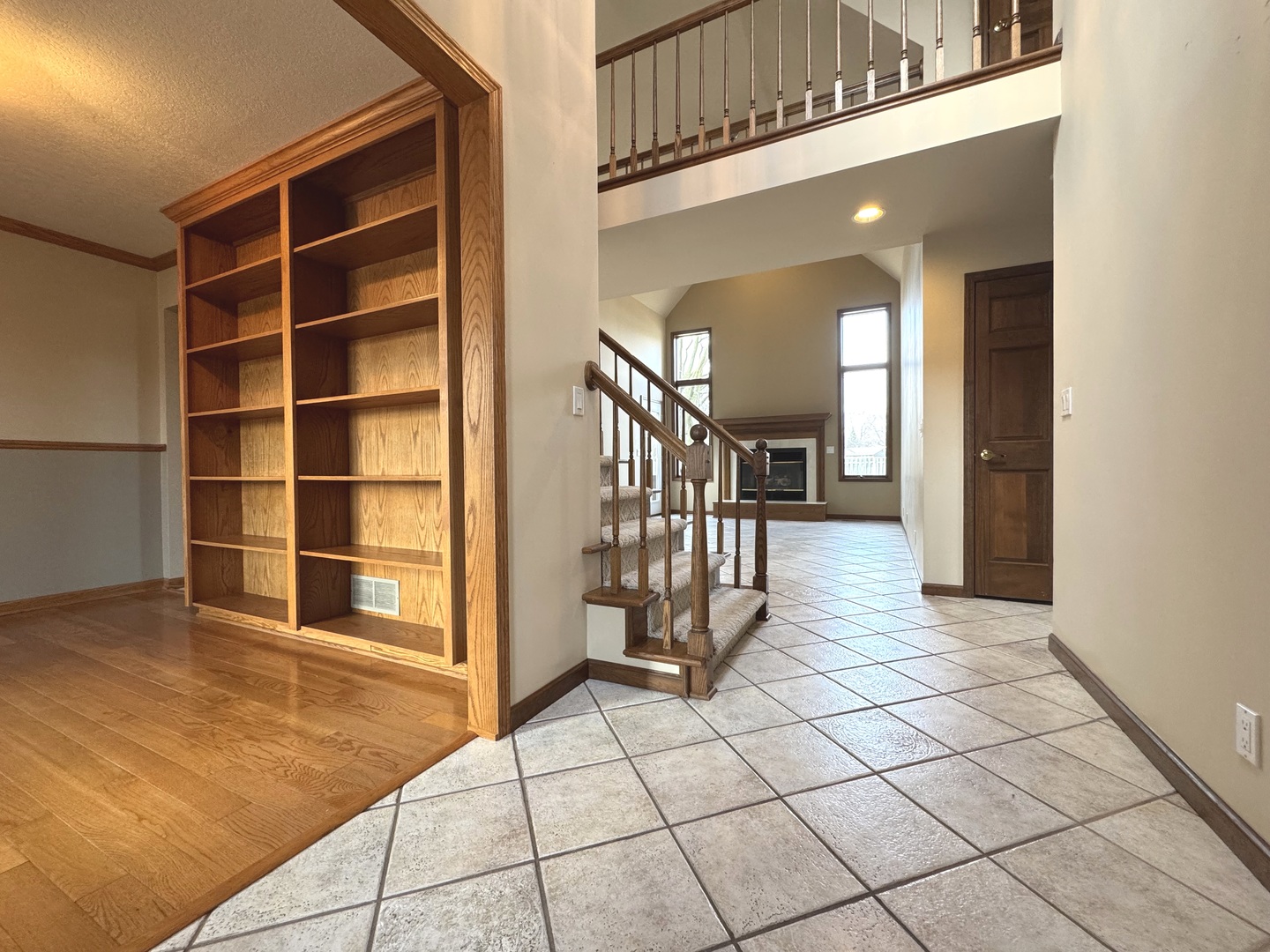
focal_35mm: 14
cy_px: 476
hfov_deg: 102.1
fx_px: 514
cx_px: 635
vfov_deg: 85.7
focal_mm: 2.22
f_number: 2.2
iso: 250
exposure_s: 1/120
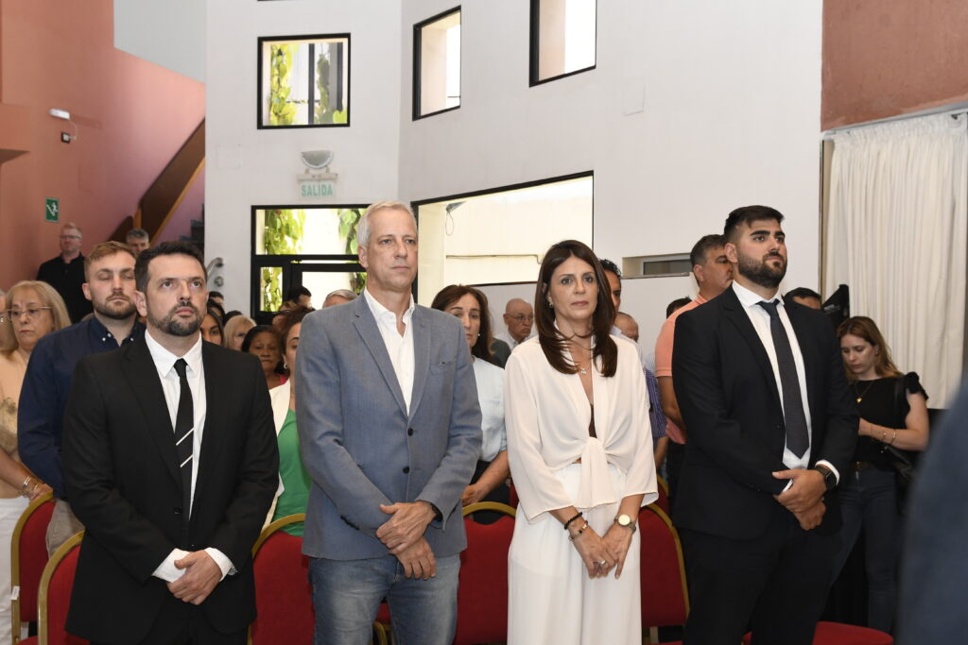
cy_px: 322
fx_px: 1452
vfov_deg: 25.1
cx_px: 484
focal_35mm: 54
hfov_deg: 36.9
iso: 1600
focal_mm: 36
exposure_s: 1/125
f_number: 8
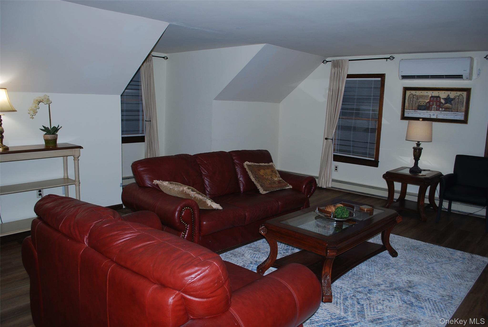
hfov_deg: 67.3
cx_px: 244
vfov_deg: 48.1
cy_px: 164
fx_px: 367
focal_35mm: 27
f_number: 3.5
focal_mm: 18
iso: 200
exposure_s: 1/60
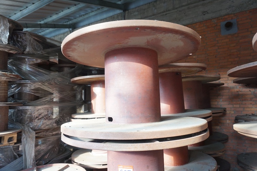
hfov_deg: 73.7
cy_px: 86
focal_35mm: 24
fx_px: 171
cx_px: 128
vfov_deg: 53.1
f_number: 4
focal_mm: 16
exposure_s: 1/60
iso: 250
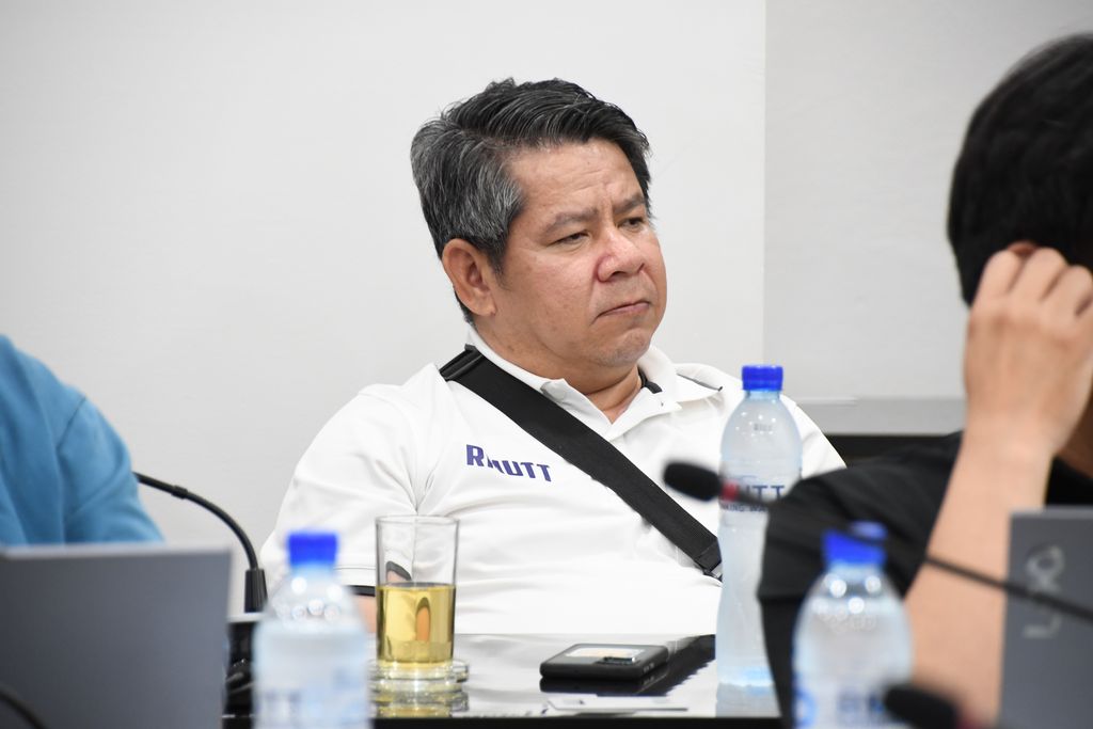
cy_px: 364
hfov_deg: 7.4
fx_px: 8411
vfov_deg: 5.0
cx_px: 546
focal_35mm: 277
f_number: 6
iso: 1600
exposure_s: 1/30
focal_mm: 185
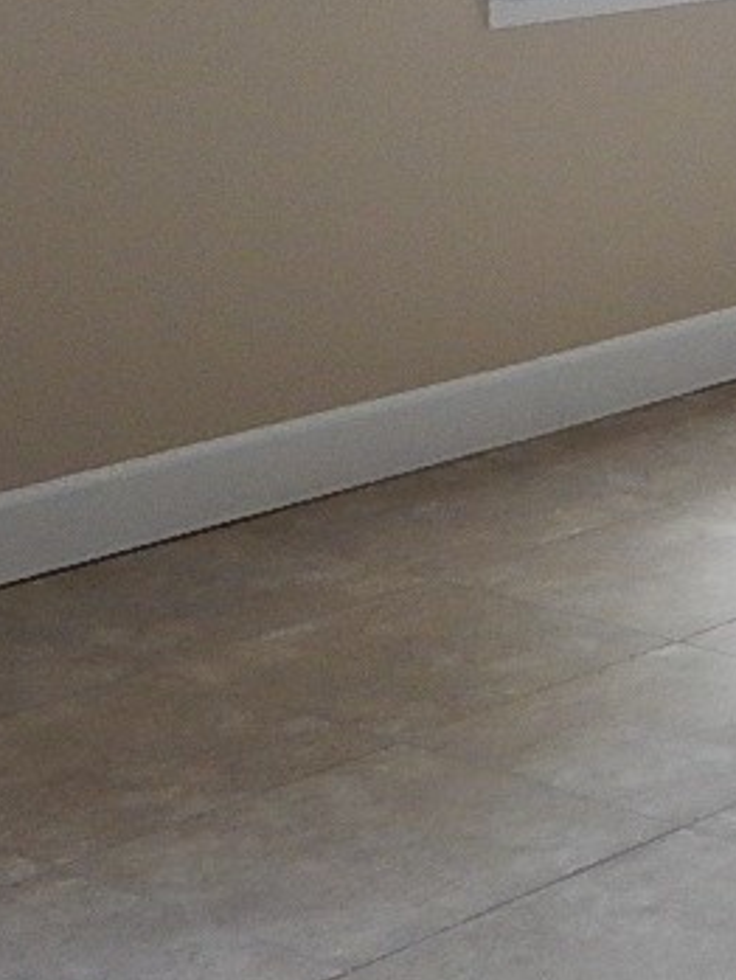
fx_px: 3116
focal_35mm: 110
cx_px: 1320
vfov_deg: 17.1
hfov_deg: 12.3
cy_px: -177
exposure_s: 1/30
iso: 220
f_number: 2.8
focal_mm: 4.3
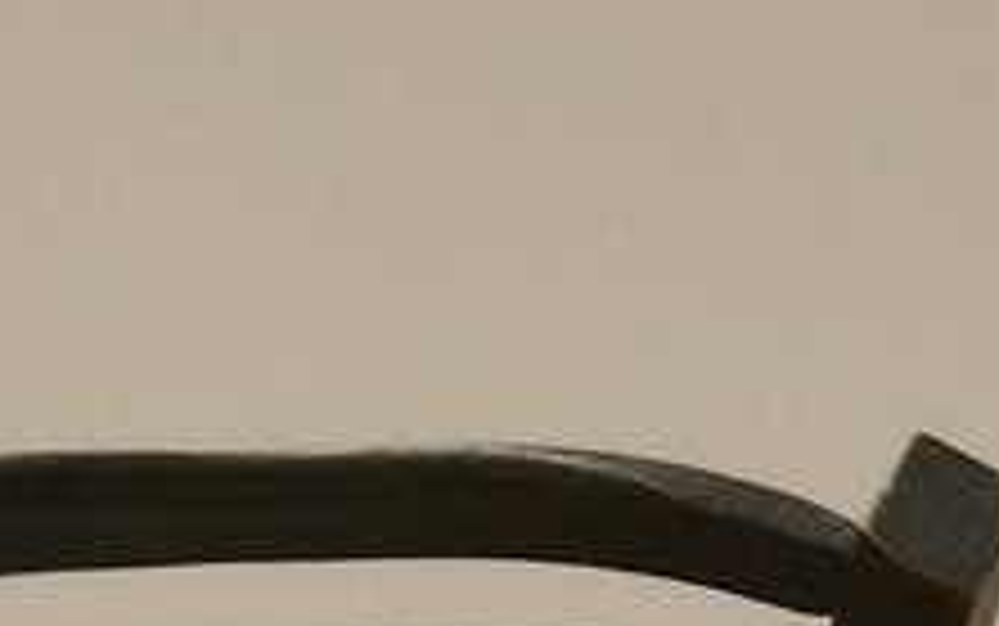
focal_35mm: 250
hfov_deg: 8.3
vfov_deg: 4.5
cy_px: 3058
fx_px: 6810
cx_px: -279
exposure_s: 1/50
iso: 1600
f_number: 4
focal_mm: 34
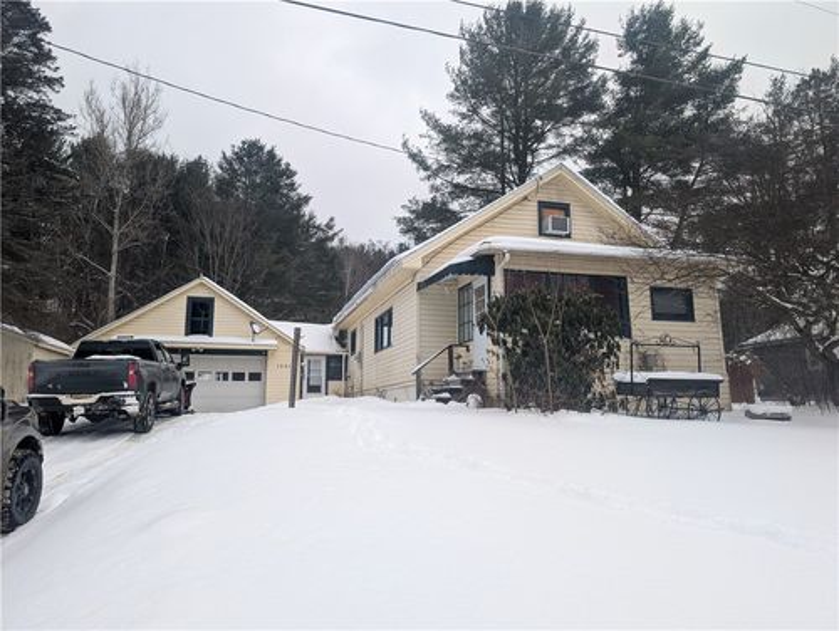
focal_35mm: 24
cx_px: 420
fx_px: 582
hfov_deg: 71.5
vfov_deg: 56.9
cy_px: 316
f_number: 1.68
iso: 29
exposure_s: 1/604
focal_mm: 6.9
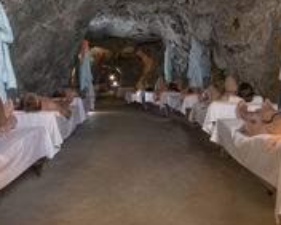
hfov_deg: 44.8
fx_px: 341
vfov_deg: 36.4
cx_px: 134
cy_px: 91
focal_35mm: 41
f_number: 4
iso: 320
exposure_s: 1/80
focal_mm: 16
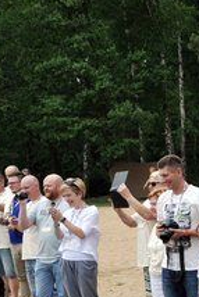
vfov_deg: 19.8
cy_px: 294
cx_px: 369
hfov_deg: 12.4
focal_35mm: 100
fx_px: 828
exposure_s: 1/640
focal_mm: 22
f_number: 14
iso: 640
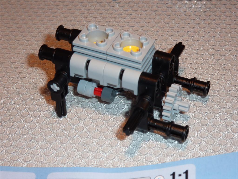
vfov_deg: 17.8
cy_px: 90
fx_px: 571
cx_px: 119
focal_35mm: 83
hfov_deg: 23.6
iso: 100
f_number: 4.2
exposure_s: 1/40
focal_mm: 13.7
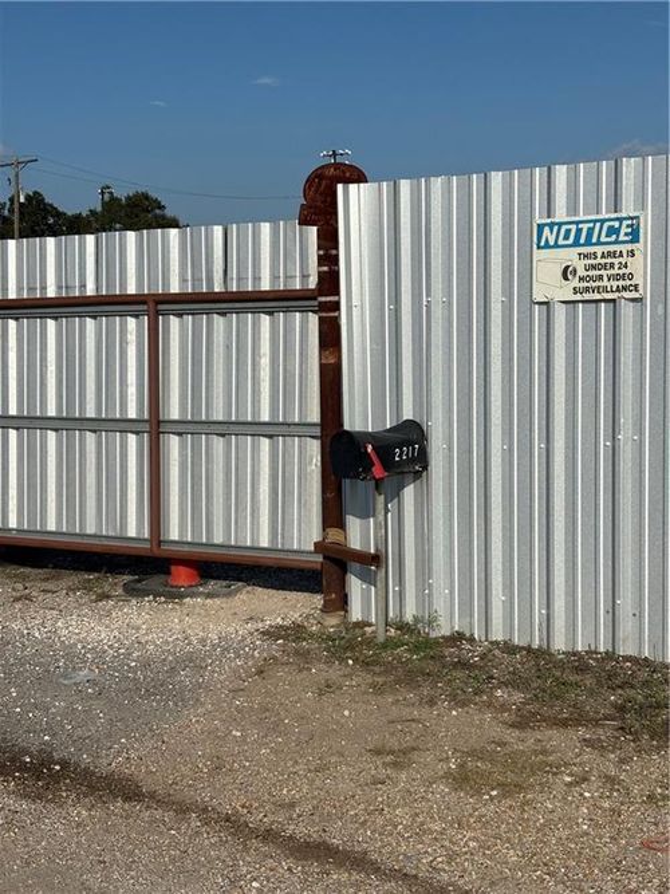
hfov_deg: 28.0
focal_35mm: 52
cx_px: 335
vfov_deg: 36.8
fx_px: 1342
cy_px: 447
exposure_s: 1/7194
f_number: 1.6
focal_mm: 5.96
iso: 32
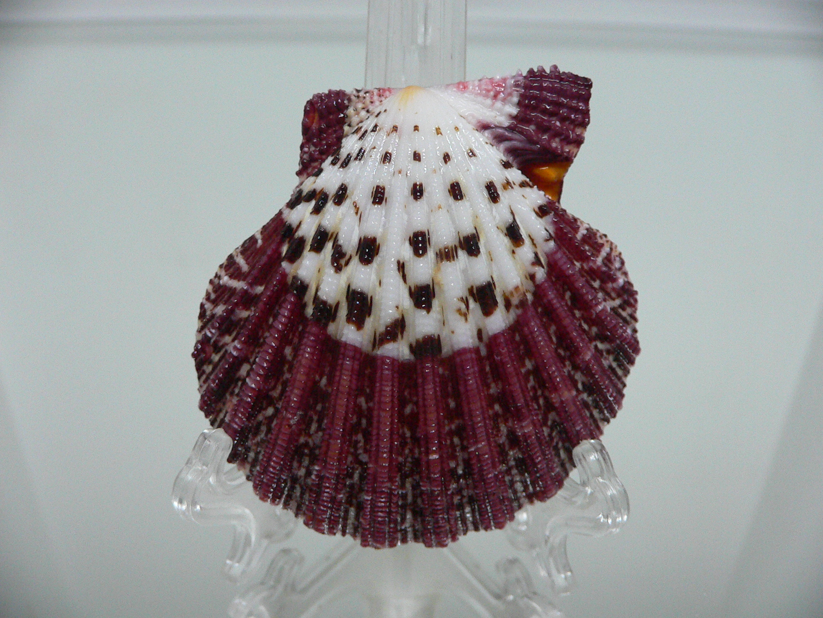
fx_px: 832
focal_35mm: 35
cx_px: 412
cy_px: 309
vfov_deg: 40.7
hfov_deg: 52.6
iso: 200
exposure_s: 1/50
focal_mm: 4.6
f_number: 2.8
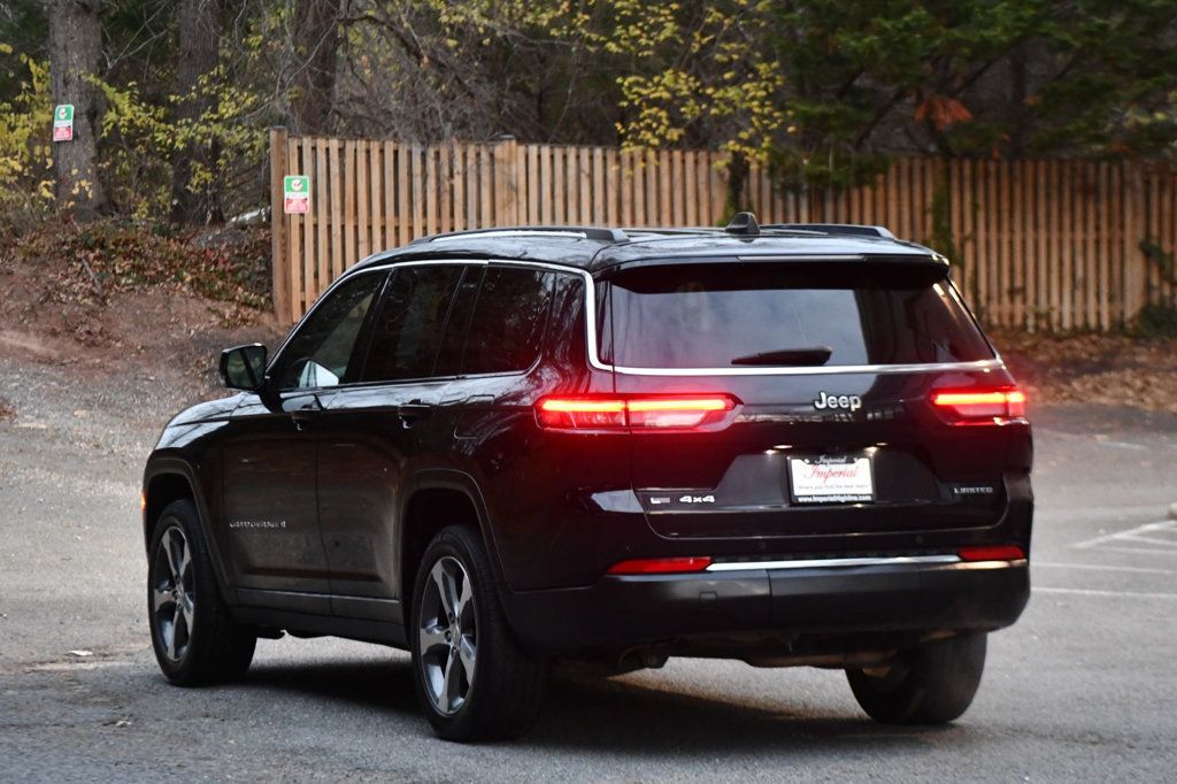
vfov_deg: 10.6
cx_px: 588
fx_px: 4216
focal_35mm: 129
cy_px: 392
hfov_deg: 15.9
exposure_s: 1/80
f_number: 4.8
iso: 3200
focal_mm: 86
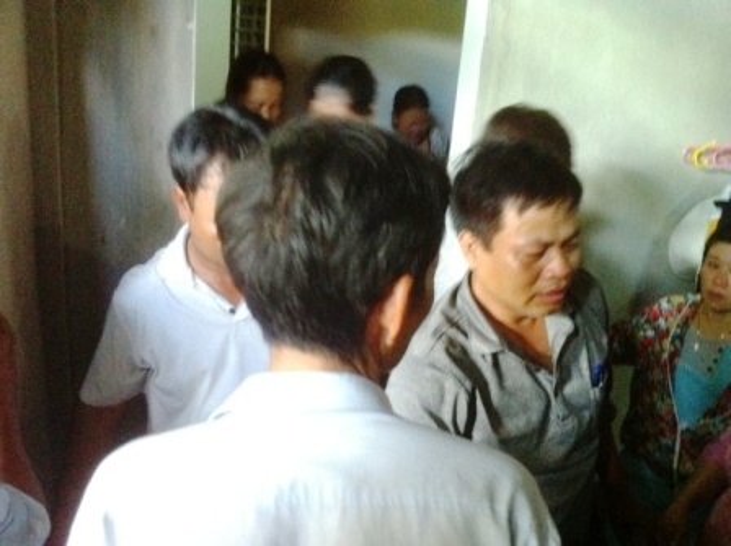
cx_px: 366
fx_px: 738
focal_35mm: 35
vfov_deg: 40.6
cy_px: 273
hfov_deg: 52.7
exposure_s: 1/15
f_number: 2.8
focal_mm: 3.85
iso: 500
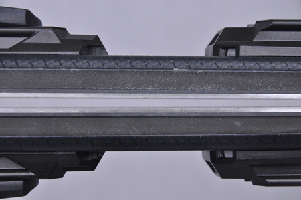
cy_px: 100
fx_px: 1315
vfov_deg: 8.7
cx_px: 150
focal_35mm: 158
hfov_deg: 13.1
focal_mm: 105
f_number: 9.5
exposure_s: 1/125
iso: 3200
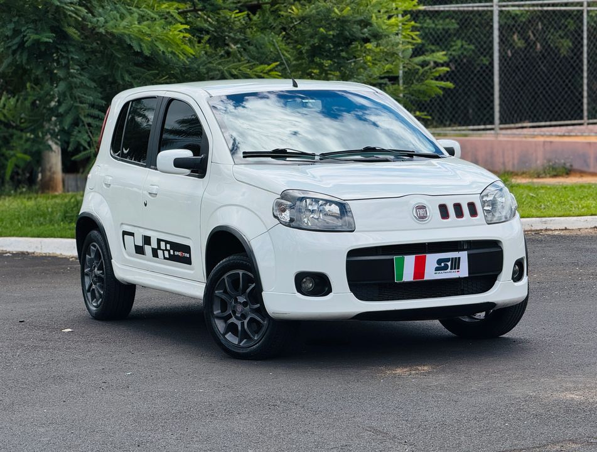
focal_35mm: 120
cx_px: 298
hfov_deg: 16.4
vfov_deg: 12.4
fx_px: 2077
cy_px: 226
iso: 50
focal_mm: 15.66
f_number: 2.8
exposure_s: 1/2611
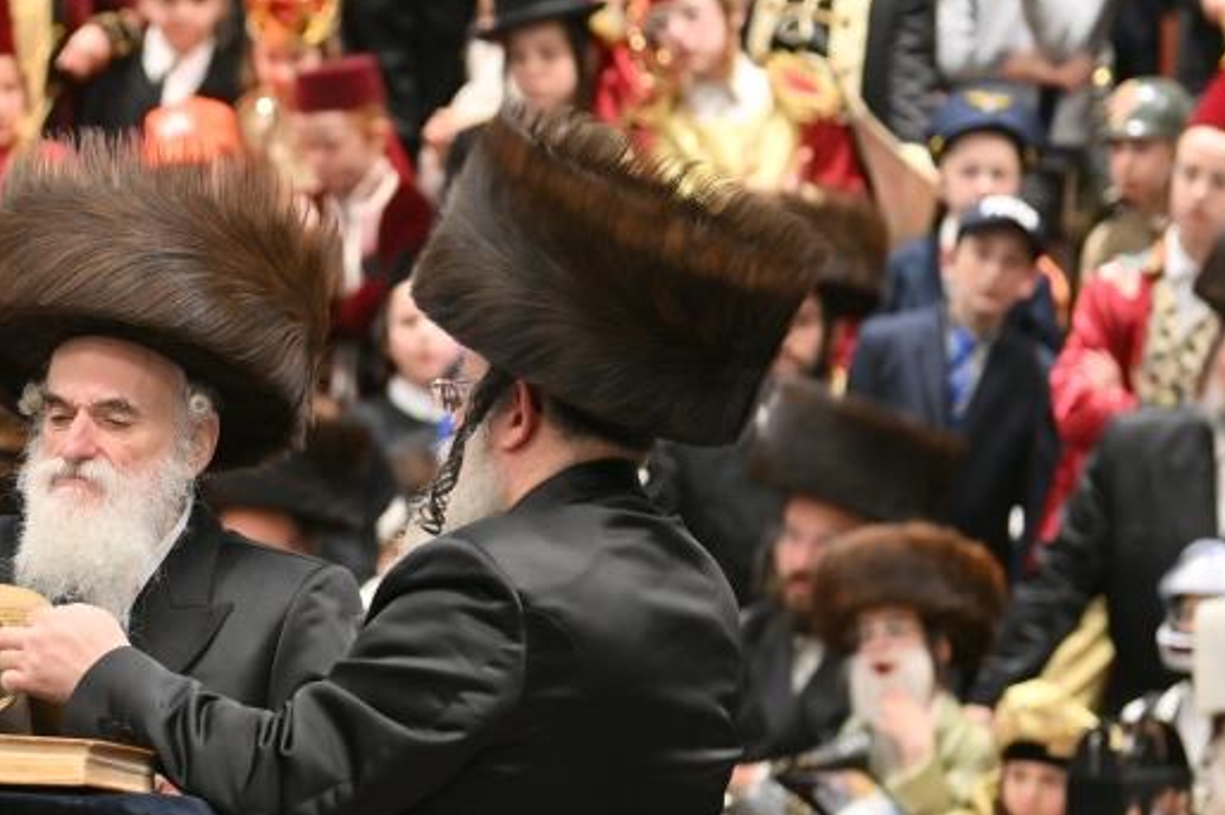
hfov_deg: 6.7
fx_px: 10371
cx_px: 74
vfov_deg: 4.5
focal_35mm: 305
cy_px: 415
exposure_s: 1/160
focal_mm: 102
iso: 160
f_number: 2.8
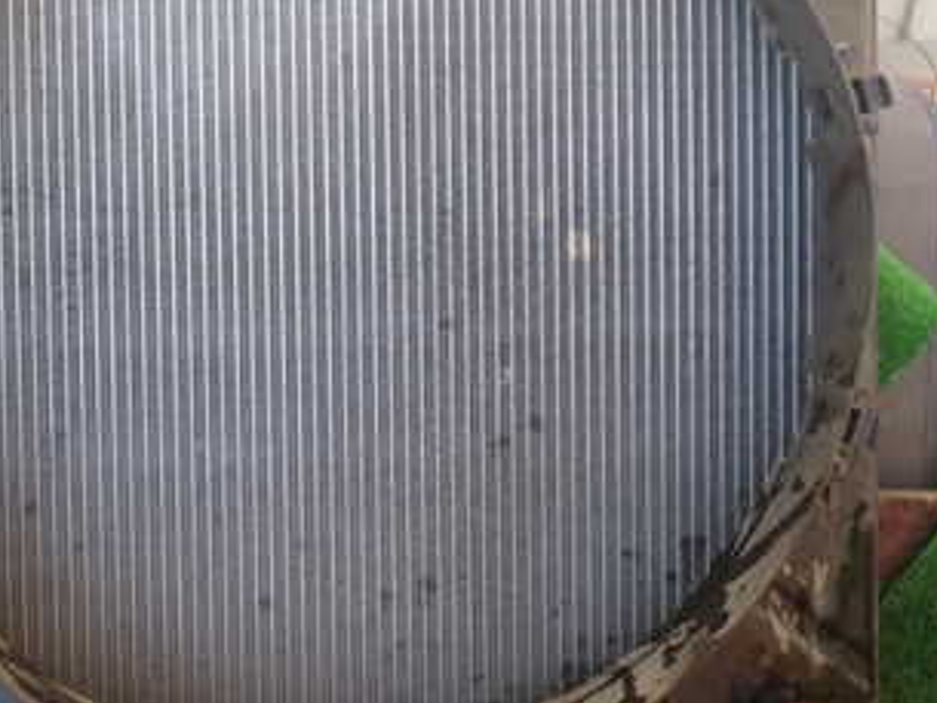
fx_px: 1598
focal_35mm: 59
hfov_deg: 32.0
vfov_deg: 24.8
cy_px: 264
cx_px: 227
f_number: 2.3
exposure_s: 1/60
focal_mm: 5.4
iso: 160
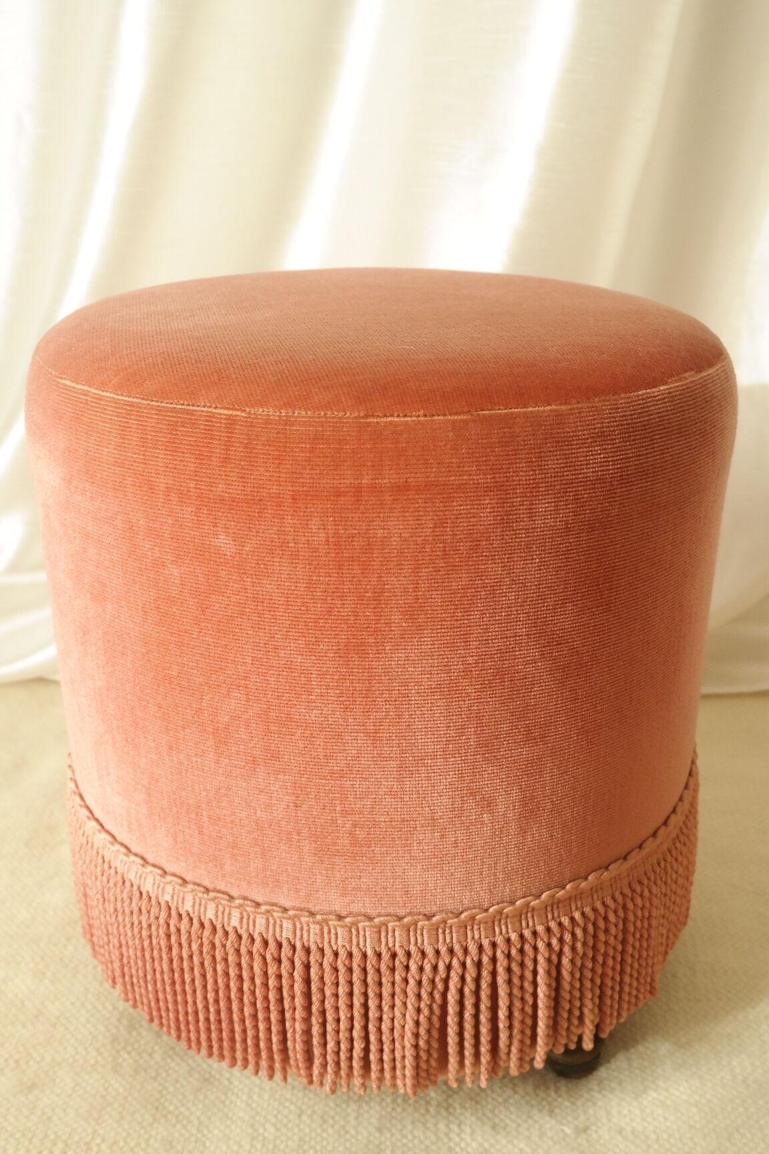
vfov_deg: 53.1
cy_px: 577
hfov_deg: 36.9
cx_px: 384
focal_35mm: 36
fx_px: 1153
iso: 800
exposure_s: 1/30
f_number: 5.6
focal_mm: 24
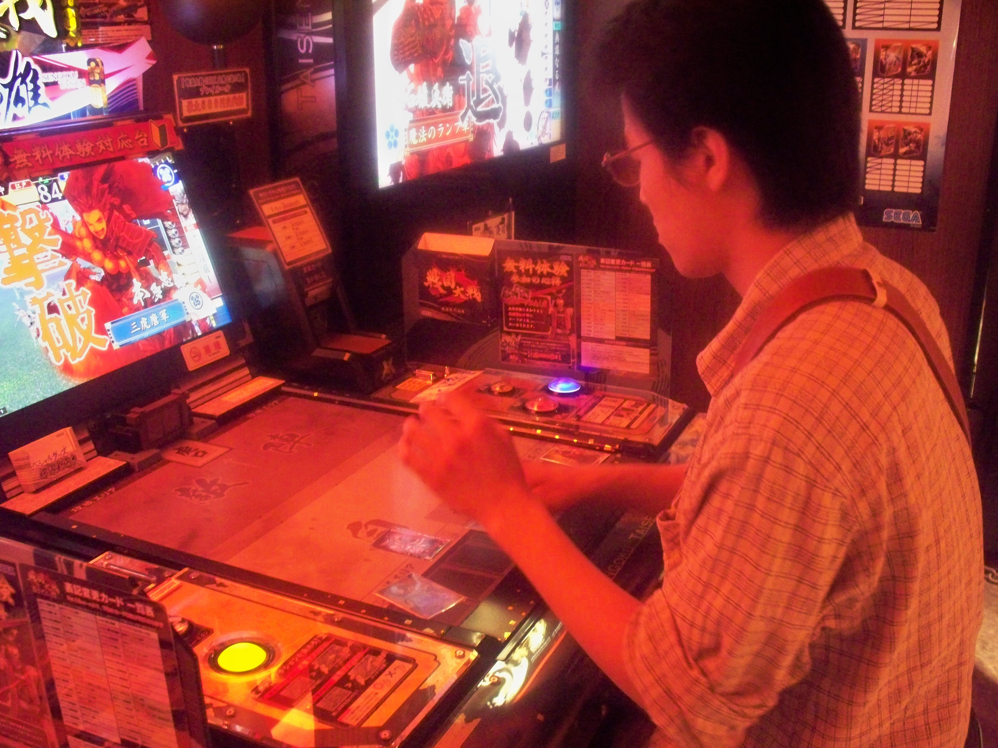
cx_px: 499
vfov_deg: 40.7
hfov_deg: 52.6
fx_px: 1009
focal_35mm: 35
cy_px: 374
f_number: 2.8
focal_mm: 7.54
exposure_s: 1/30
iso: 1250
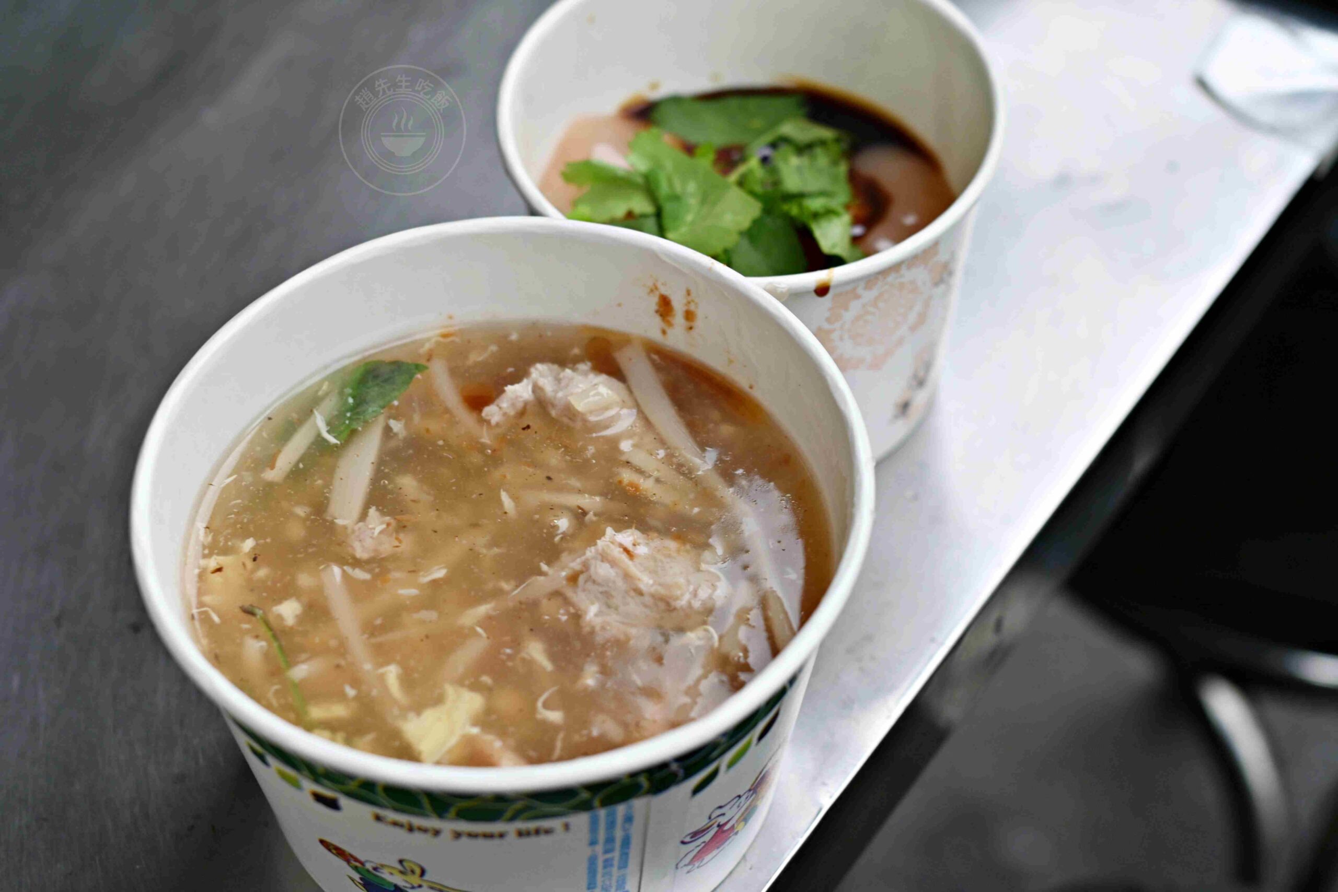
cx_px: 669
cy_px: 446
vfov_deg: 18.2
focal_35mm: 75
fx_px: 2787
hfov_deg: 27.0
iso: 100
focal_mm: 50
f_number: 3.2
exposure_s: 1/200
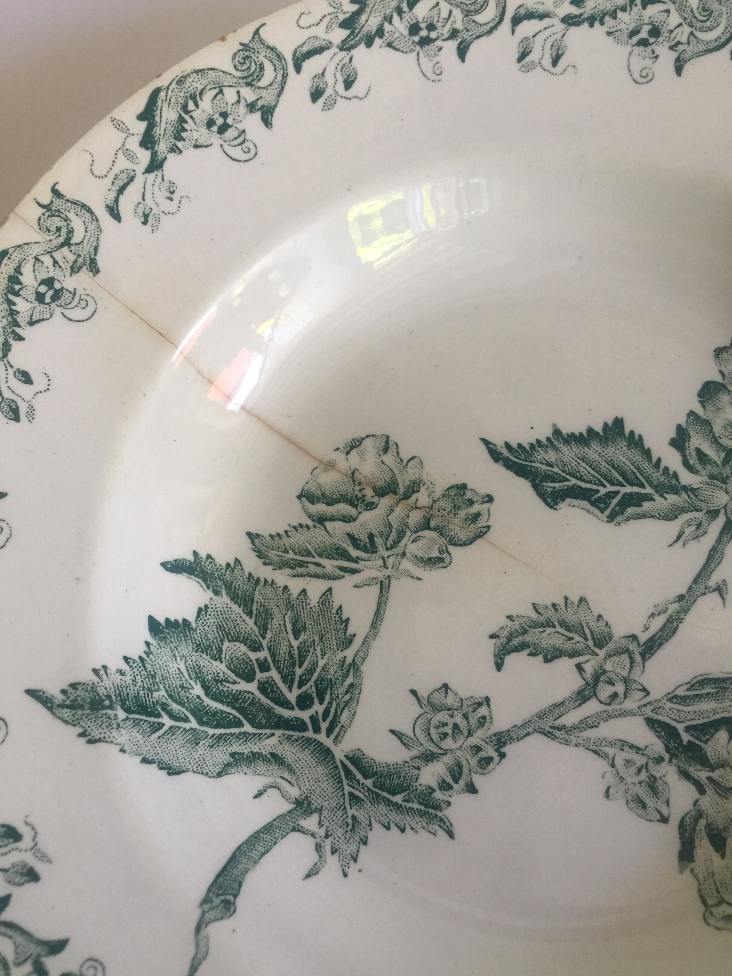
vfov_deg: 61.7
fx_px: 818
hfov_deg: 48.2
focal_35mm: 29
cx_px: 366
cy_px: 488
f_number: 2.2
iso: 40
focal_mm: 4.15
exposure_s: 1/17
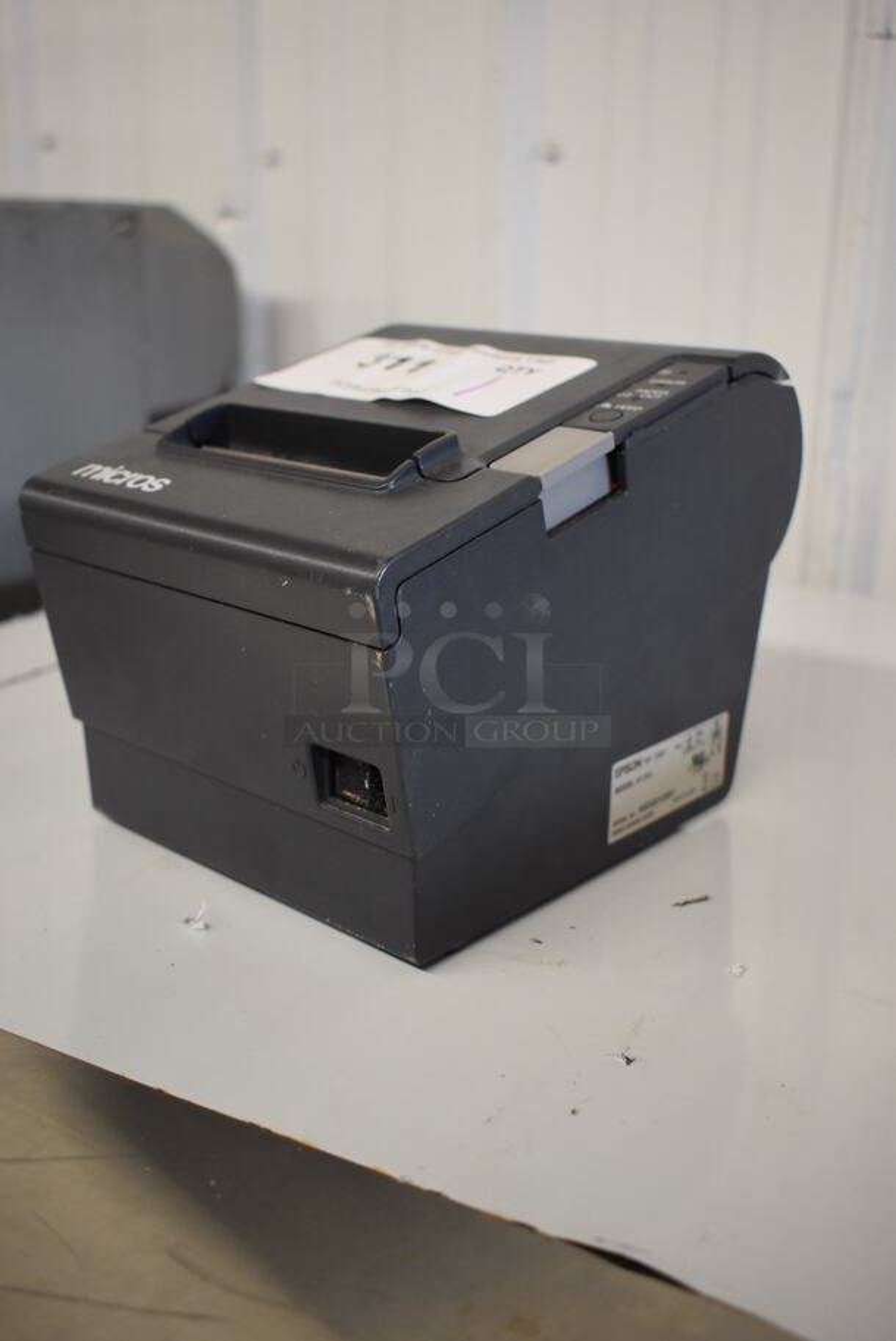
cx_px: 448
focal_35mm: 38
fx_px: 1398
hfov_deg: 35.5
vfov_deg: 51.3
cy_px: 670
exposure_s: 1/125
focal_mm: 25
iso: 1250
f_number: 4
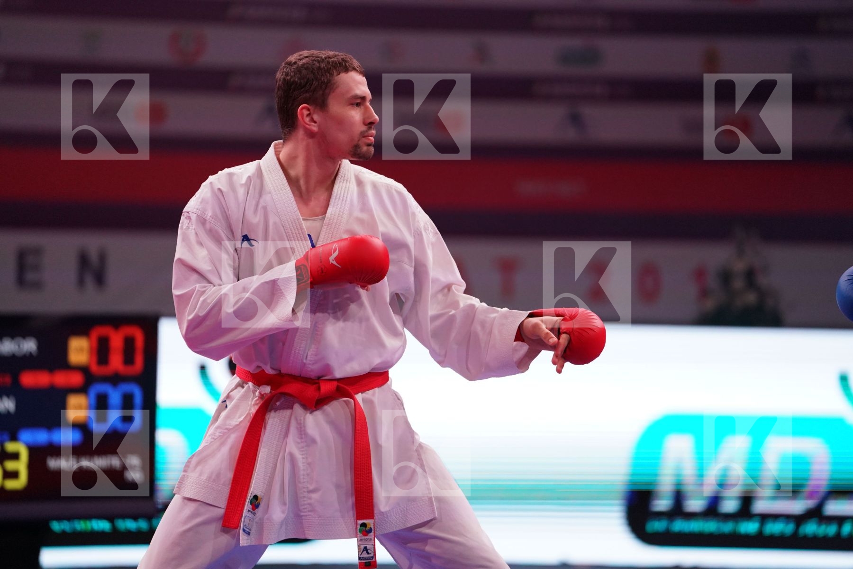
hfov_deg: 10.3
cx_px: 426
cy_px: 284
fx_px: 4739
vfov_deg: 6.9
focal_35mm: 200
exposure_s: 1/1000
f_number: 2.8
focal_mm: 200
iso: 3200
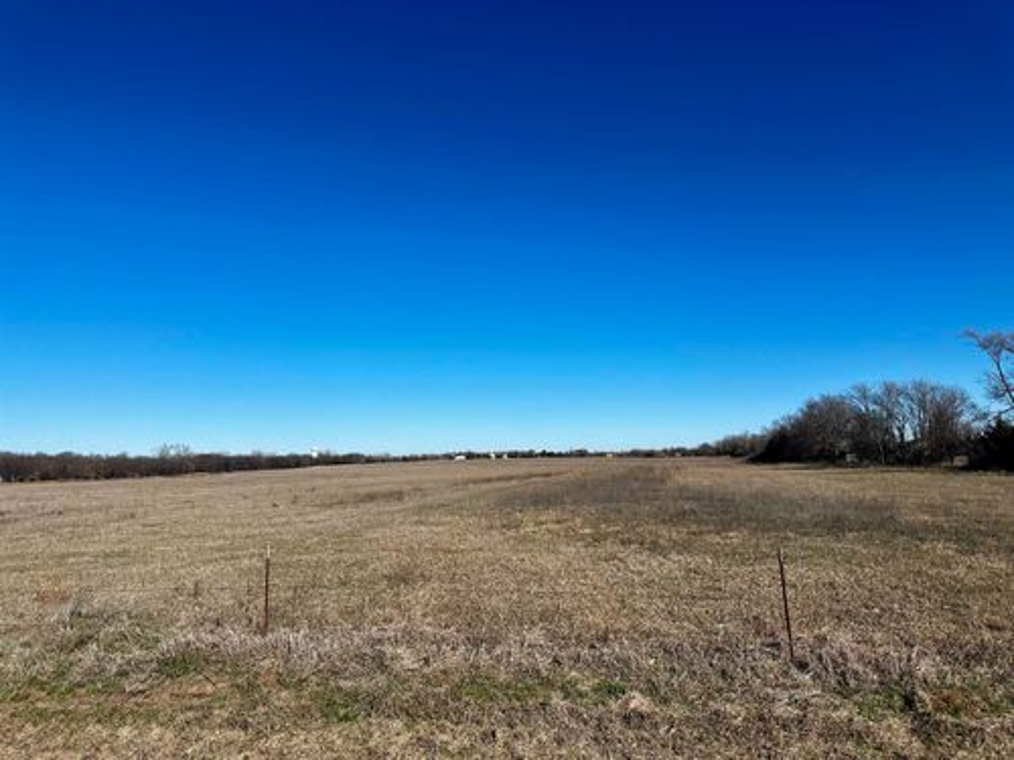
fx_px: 703
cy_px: 380
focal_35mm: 24
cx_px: 507
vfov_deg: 56.8
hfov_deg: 71.6
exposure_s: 1/7576
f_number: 1.78
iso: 80
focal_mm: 6.86
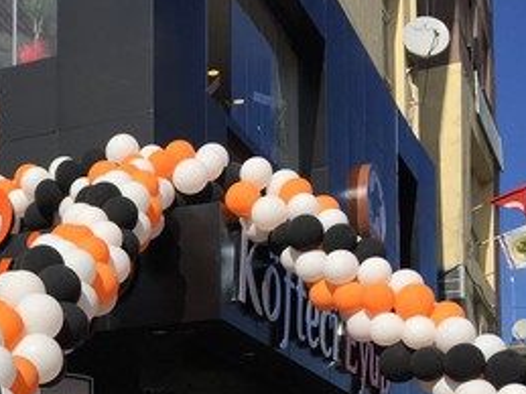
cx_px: -22
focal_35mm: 75
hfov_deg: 24.6
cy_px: 471
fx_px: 1139
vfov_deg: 18.6
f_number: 2.2
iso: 32
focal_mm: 4.15
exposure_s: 1/4950
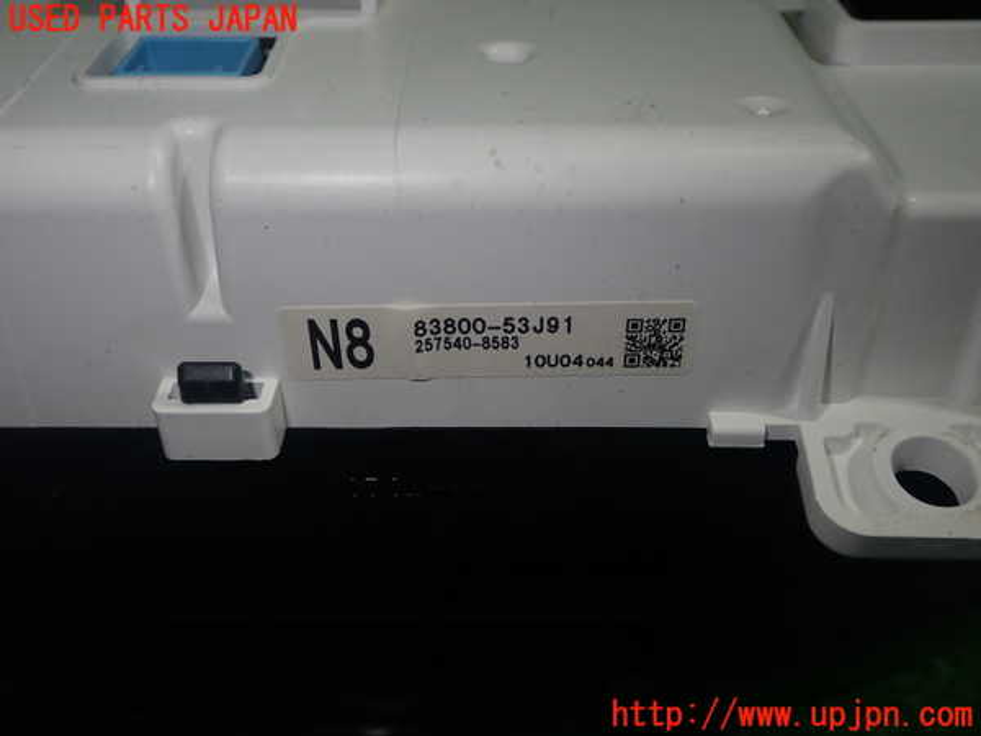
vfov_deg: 39.7
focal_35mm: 36
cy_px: 368
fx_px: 1020
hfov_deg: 51.4
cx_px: 490
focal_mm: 6.37
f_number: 7.1
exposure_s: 1/40
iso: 200
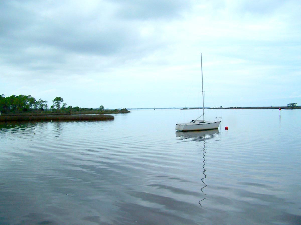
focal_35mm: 38
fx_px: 330
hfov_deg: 49.0
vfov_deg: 37.7
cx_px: 150
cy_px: 112
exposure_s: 1/350
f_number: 2.8
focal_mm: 6.3
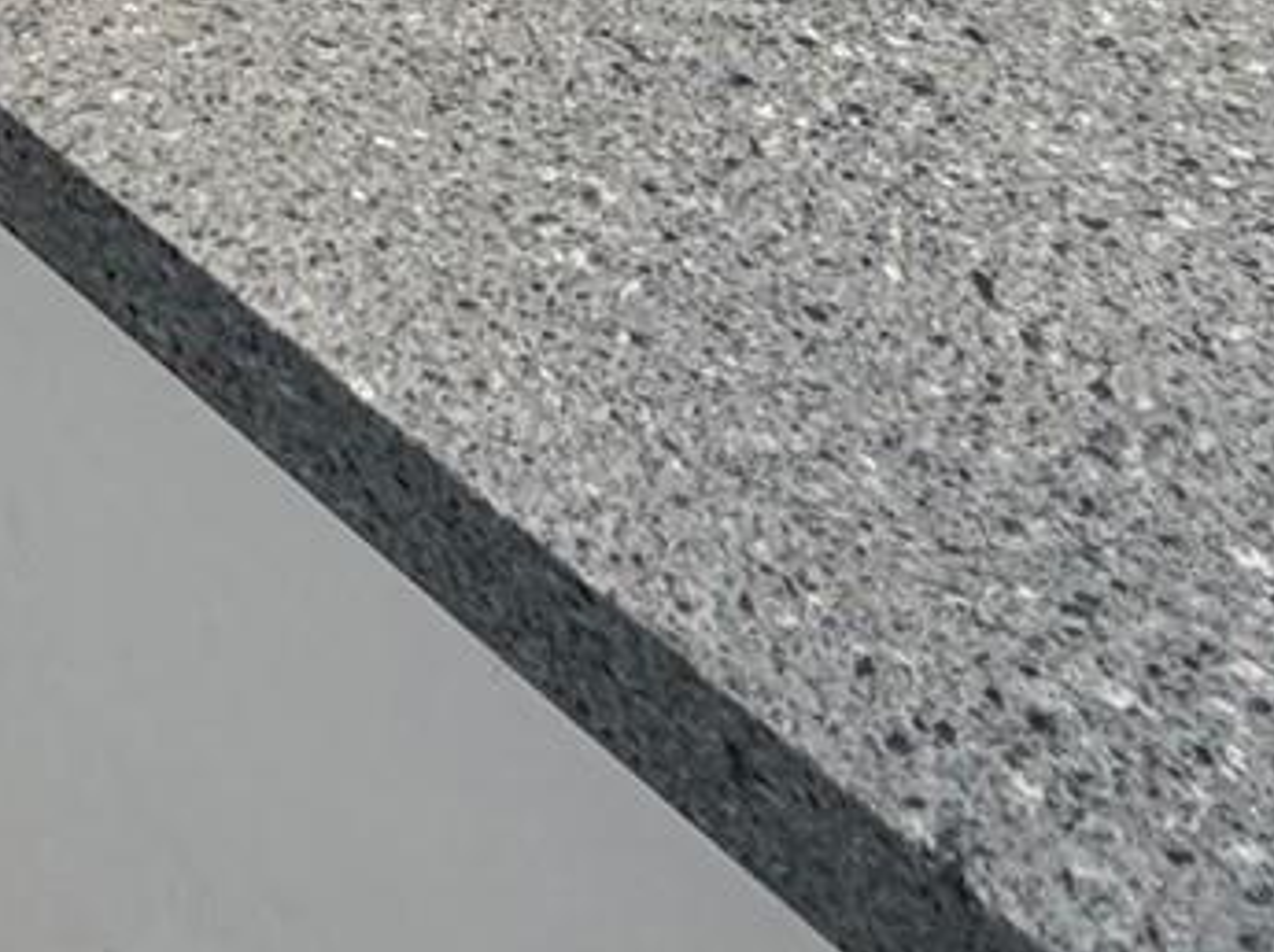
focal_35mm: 65
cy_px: -1111
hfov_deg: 28.3
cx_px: 44
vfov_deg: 15.9
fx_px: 2390
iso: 500
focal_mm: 2.22
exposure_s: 1/60
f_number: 2.2
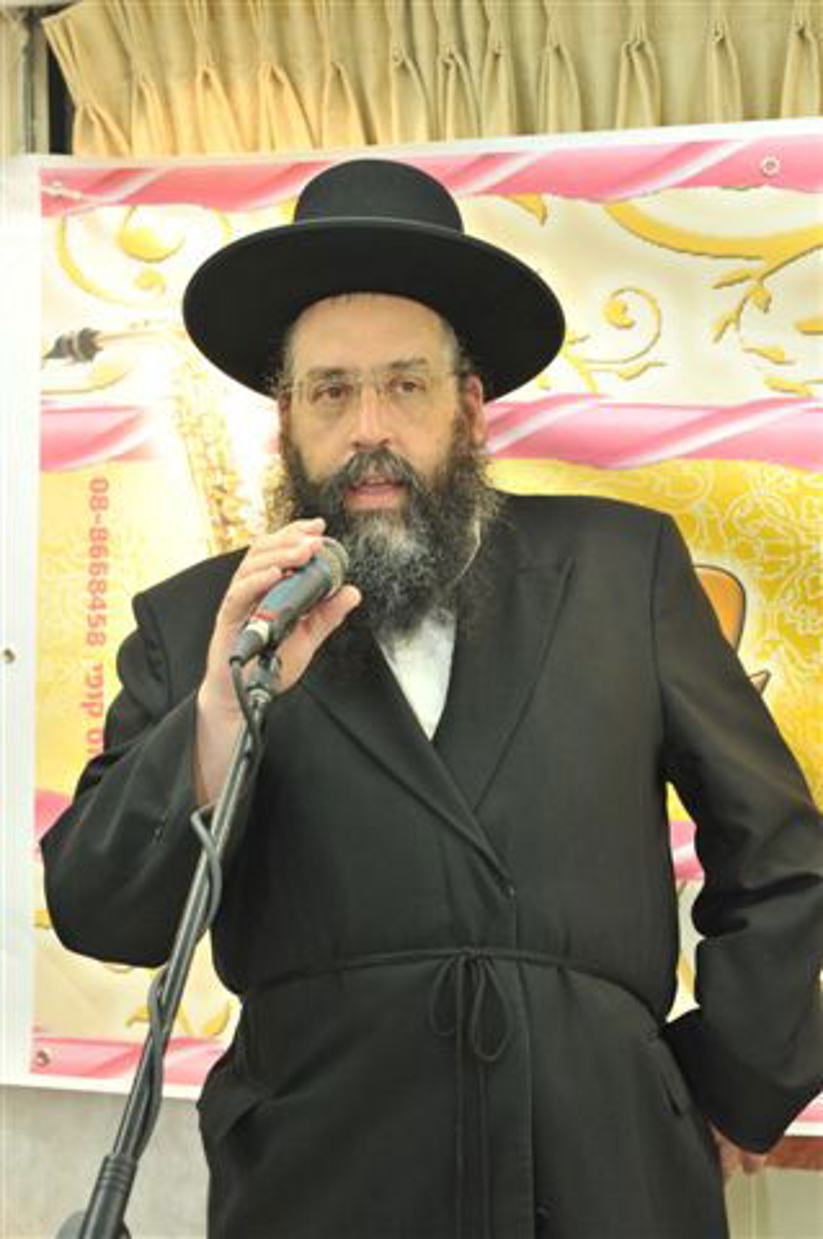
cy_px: 620
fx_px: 1993
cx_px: 412
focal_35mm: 58
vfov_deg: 34.5
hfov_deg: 23.3
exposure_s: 1/60
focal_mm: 58
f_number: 7.1
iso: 1250
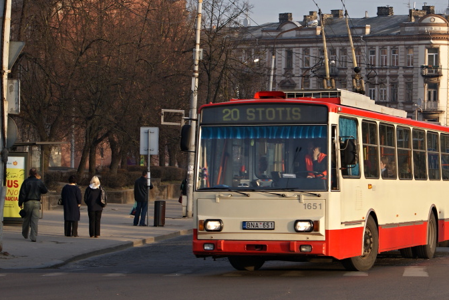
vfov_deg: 10.9
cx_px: 312
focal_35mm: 126
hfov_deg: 16.2
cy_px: 145
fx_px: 1569
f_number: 6.3
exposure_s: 1/200
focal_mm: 55
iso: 100
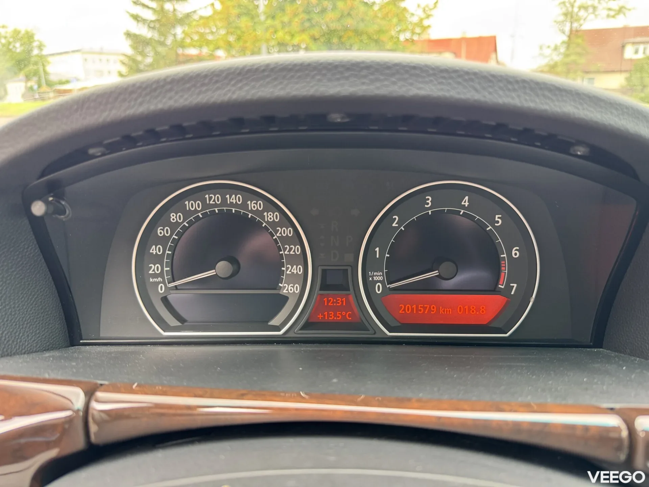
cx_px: 324
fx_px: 450
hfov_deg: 71.6
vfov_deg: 56.8
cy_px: 244
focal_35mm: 24
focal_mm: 6.76
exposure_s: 1/60
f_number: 1.78
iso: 250
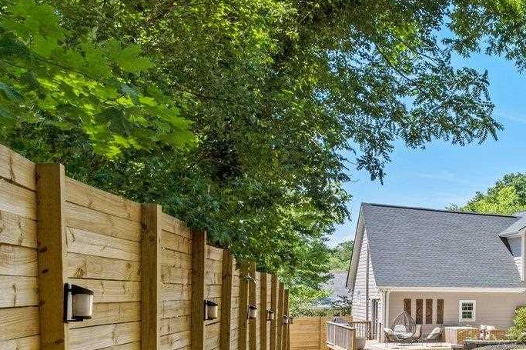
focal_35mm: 48
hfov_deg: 28.2
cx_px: 778
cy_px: 284
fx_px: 701
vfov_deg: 27.5
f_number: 9
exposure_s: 1/40
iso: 250
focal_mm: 16
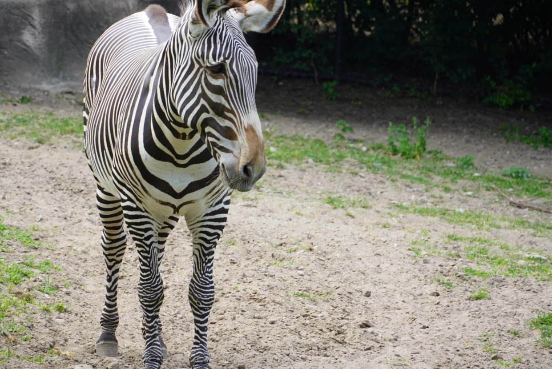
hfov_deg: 7.8
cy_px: 184
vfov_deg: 5.2
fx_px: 4046
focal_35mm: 264
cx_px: 217
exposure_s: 1/250
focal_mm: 135
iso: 320
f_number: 5.6
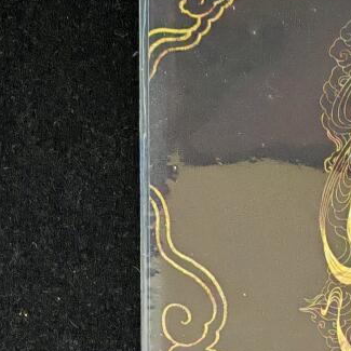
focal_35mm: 353
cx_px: 447
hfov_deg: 4.9
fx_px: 4050
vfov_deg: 4.9
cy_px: 792
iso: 400
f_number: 2.4
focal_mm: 8.67
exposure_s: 1/33
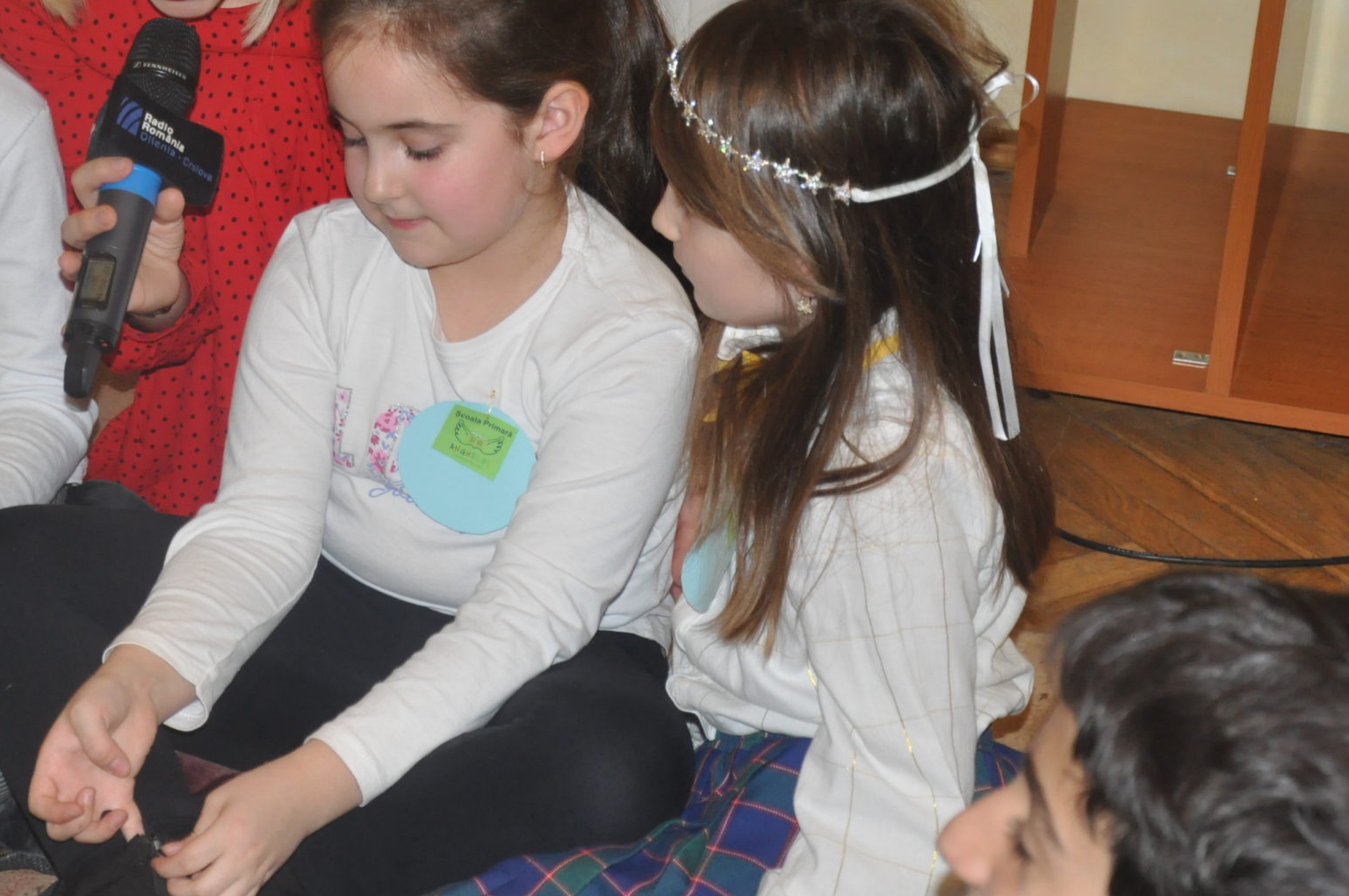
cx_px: 413
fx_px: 4491
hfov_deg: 17.0
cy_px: 304
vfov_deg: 11.4
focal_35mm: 120
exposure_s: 1/60
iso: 800
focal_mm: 48
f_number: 4.8
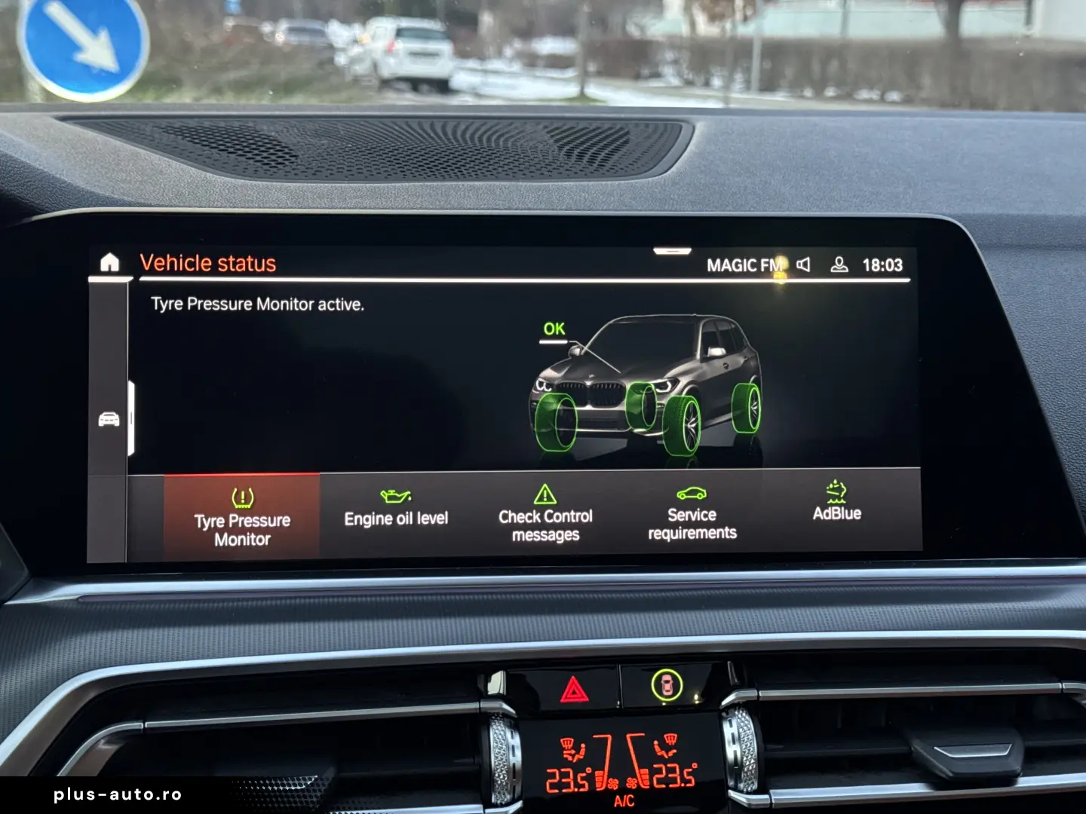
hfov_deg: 39.7
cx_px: 543
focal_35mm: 48
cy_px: 407
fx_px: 1506
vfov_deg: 30.3
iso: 500
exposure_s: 1/40
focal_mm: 6.76
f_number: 1.78
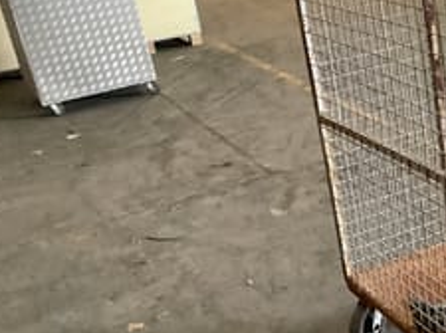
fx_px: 888
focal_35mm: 69
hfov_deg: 26.4
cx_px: 466
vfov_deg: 21.1
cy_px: 235
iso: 320
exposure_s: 1/33
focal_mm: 3.3
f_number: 2.4
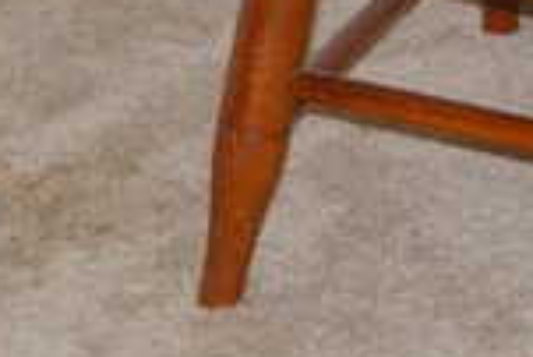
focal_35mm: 298
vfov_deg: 4.5
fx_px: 4416
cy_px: -394
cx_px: 985
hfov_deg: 6.7
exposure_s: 1/60
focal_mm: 30
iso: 640
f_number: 8
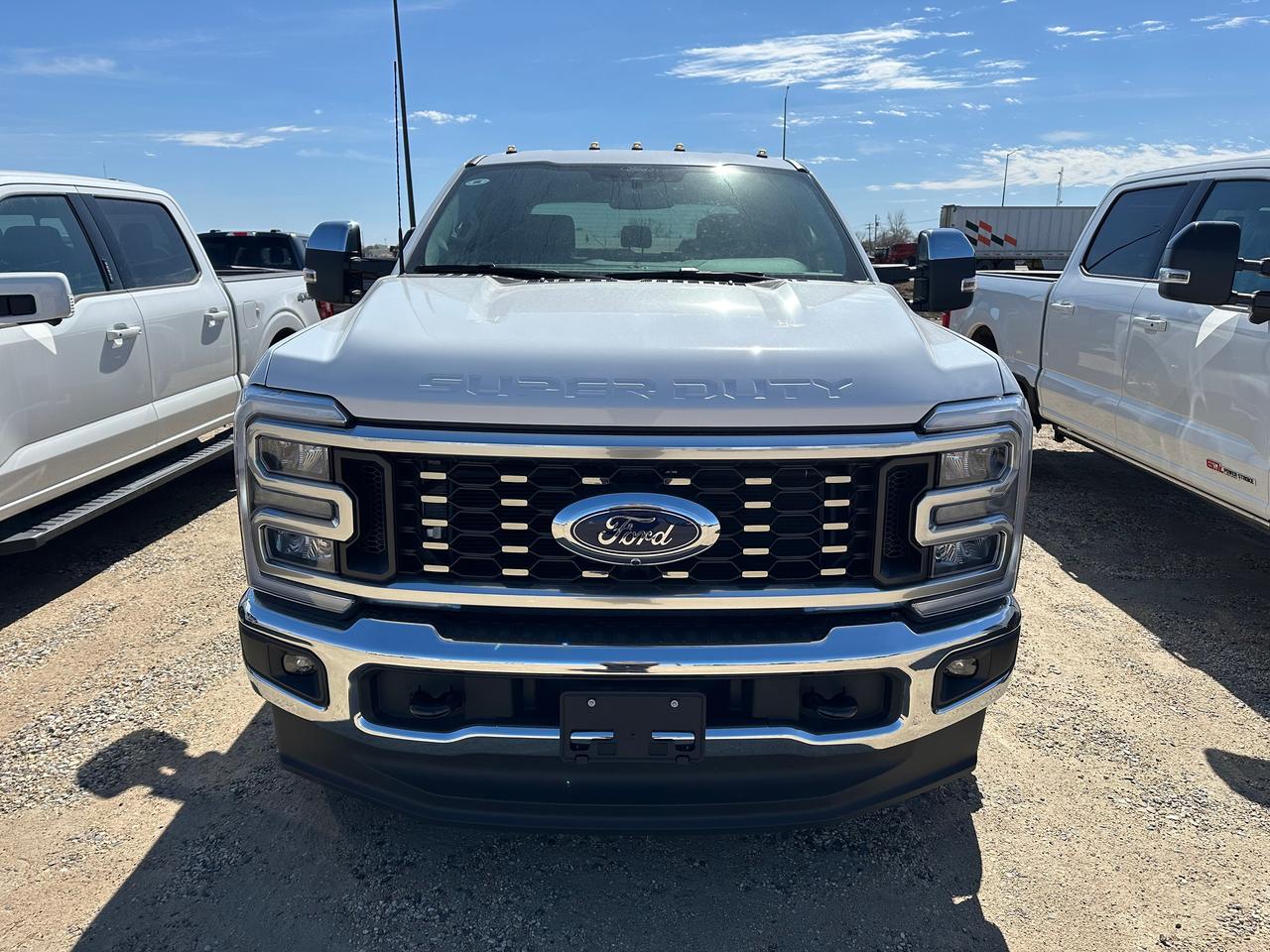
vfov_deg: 56.8
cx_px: 635
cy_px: 476
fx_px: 881
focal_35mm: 24
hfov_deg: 71.6
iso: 80
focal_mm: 6.86
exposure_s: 1/6211
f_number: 1.78
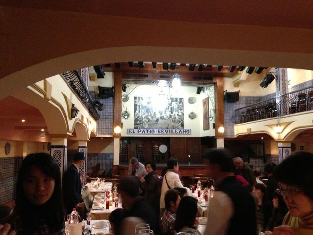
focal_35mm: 33
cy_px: 118
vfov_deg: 42.9
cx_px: 156
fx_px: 298
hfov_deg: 55.4
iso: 800
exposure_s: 1/15
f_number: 2.4
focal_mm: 4.13
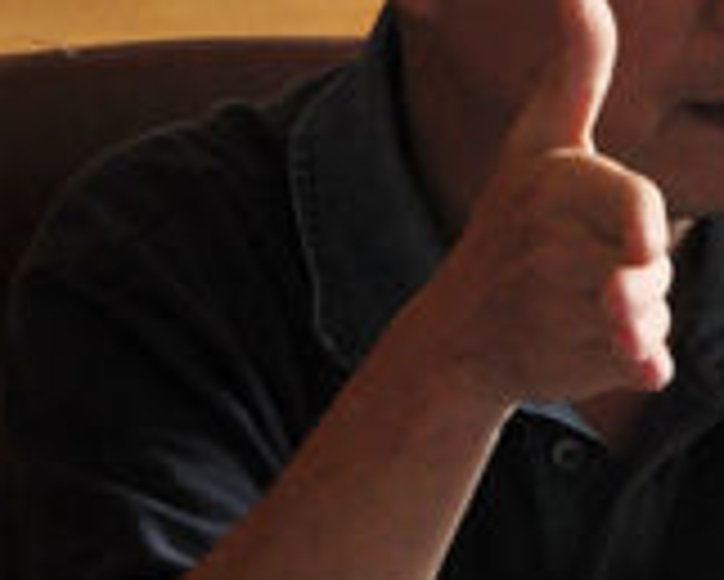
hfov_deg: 4.2
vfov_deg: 3.4
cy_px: 220
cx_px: 706
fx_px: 9851
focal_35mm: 459
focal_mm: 105
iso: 1600
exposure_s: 1/125
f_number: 5.6
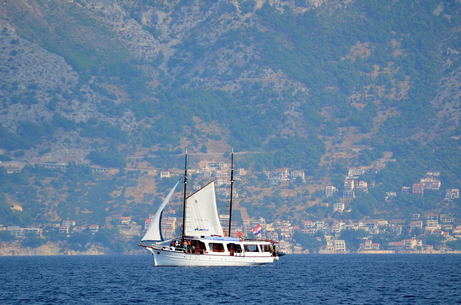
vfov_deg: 3.5
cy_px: 152
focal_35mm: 390
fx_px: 4982
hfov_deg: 5.3
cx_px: 230
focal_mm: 260
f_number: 5.6
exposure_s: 1/2000
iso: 400
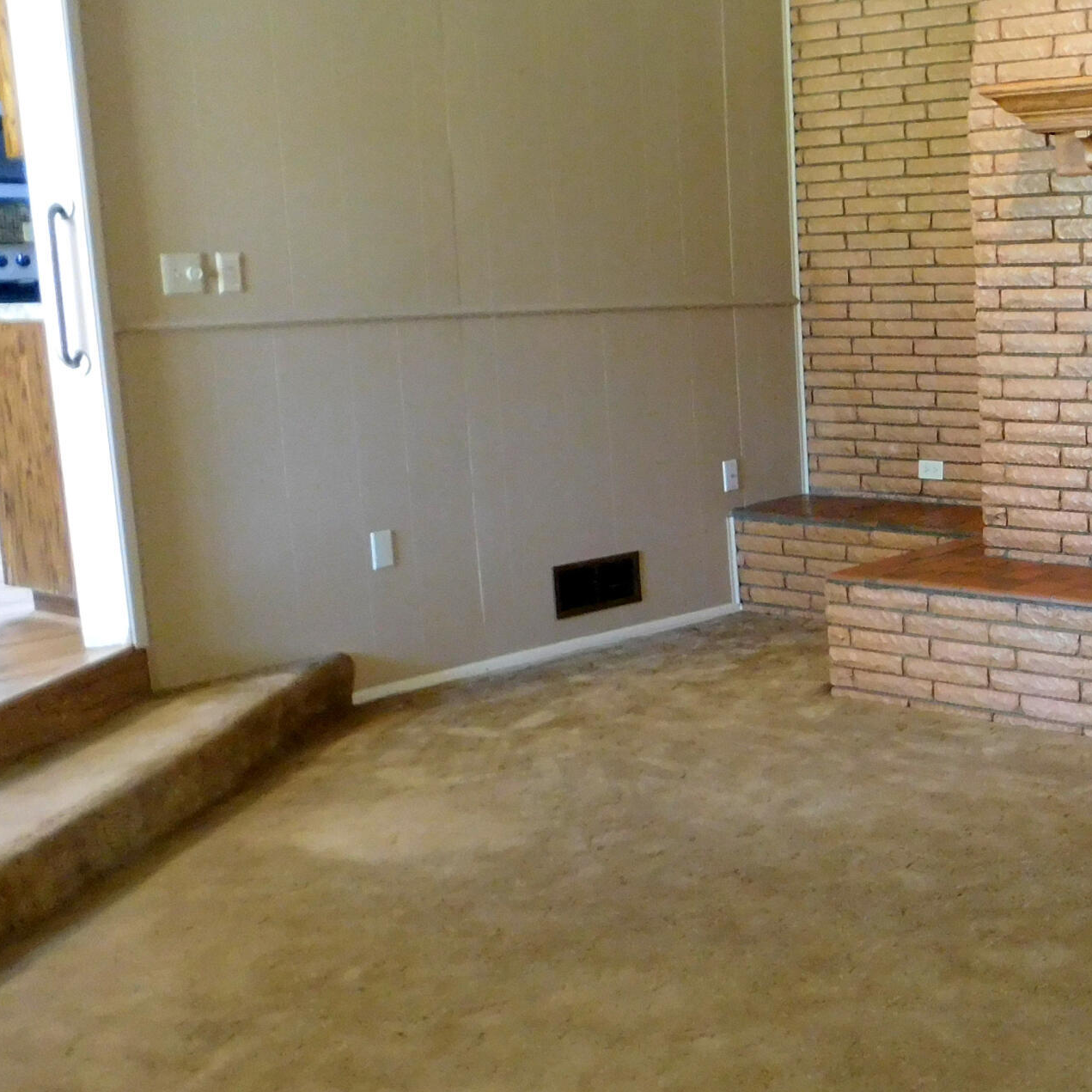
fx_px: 1713
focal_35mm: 48
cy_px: 520
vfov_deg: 35.3
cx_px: 1135
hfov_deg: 32.1
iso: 400
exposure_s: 1/13
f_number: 3
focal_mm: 4
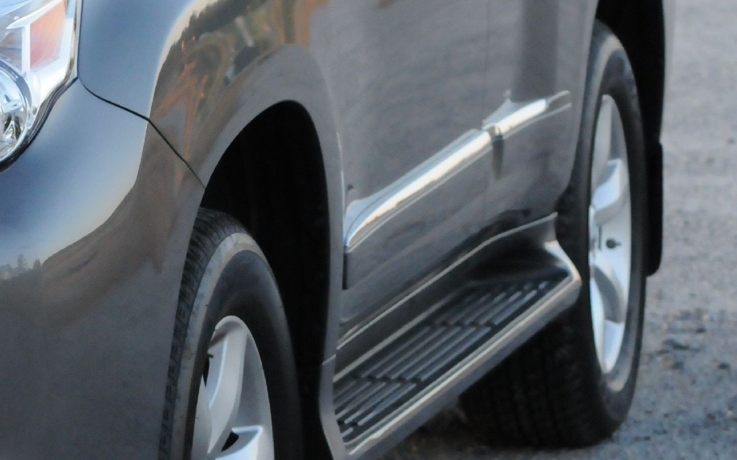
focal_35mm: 242
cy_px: -45
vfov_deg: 5.4
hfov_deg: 8.7
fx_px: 4859
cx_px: 236
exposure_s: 1/500
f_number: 6.3
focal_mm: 68
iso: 2000
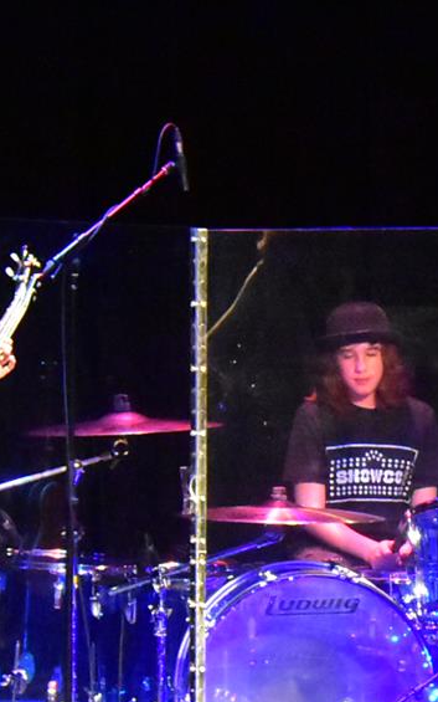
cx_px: 676
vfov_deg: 6.0
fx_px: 6686
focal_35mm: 350
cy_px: 604
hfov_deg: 3.7
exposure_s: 1/125
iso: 14400
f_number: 5.6
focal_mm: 72
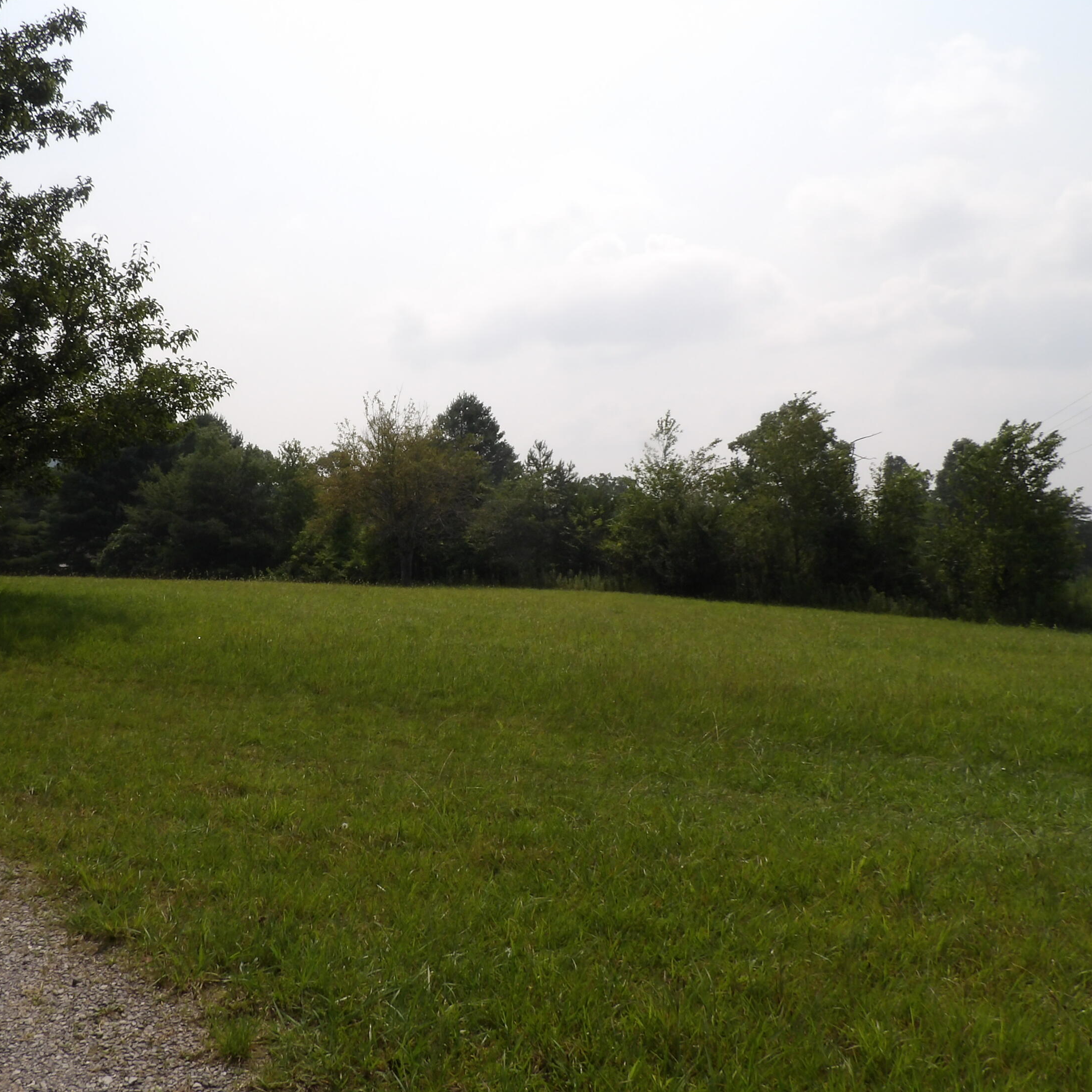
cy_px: 541
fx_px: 1035
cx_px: 382
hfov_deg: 54.7
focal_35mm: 29
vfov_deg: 55.6
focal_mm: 4.3
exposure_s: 1/433
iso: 100
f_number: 7.4
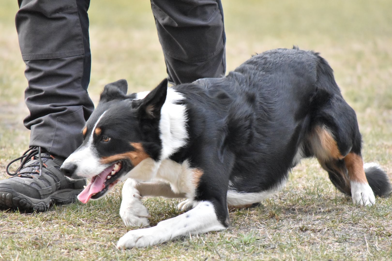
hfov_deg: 4.6
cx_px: 196
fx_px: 4900
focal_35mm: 450
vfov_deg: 3.1
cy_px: 130
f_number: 5.6
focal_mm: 300
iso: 5000
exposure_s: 1/1000
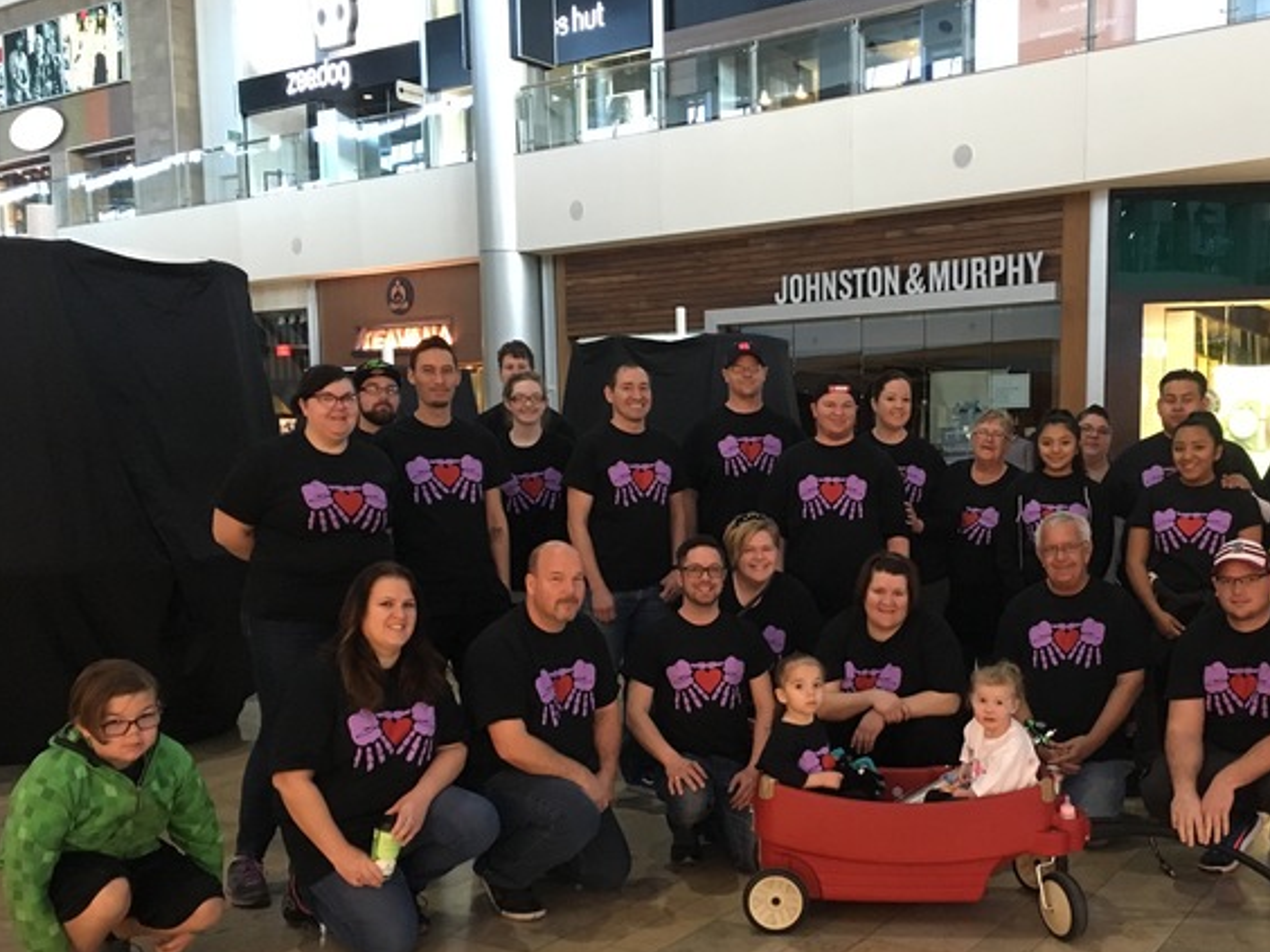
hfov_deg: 49.6
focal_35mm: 37
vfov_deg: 38.4
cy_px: 594
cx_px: 802
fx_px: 1357
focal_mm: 4.15
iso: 200
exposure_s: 1/15
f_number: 2.2
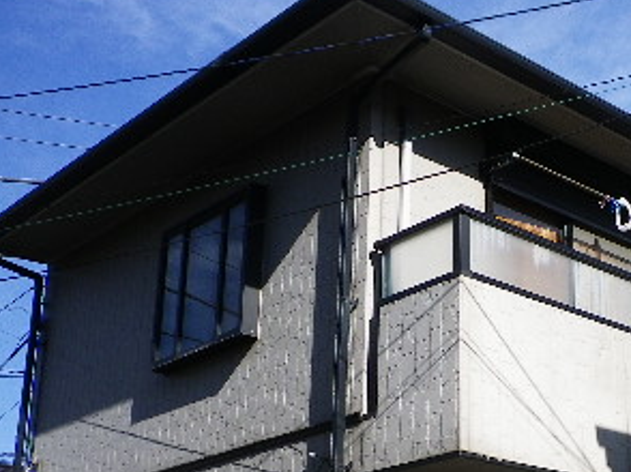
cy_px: 363
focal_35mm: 61
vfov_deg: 23.7
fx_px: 1111
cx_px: 530
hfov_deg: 30.7
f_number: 3.5
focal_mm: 5.05
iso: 80
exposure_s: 1/640
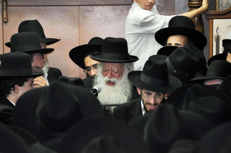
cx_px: 116
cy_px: 76
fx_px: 1923
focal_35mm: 300
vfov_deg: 4.6
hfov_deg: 6.9
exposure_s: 1/60
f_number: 5.6
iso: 800
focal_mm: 200
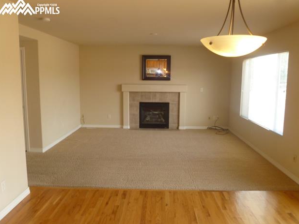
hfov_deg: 61.6
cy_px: 113
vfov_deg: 48.2
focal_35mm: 29
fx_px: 251
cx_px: 153
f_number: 3.3
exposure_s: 1/30
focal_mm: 5
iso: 125
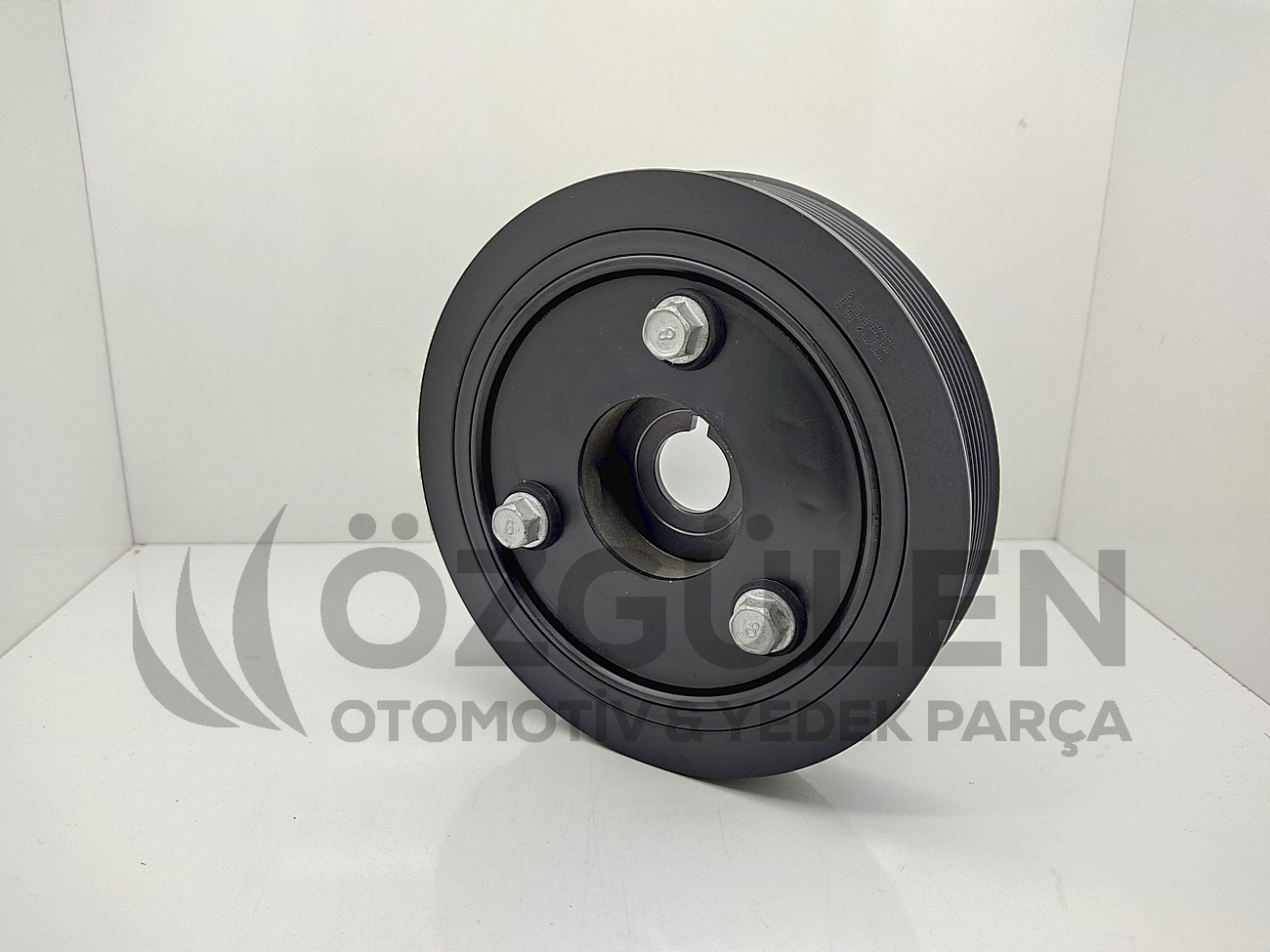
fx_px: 954
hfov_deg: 67.3
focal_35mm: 26
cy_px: 476
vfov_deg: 53.1
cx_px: 635
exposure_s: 1/60
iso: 164
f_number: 1.79
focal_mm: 4.74
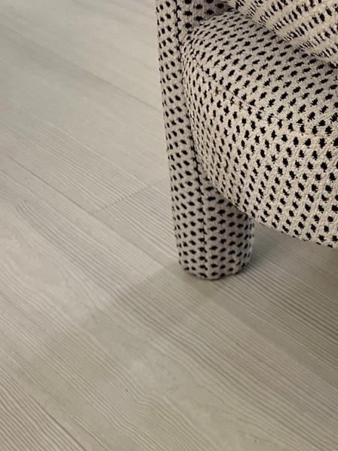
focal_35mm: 87
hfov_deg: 16.2
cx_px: 420
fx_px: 1133
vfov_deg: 21.9
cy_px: 36
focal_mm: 5.7
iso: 64
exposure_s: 1/157
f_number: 1.5
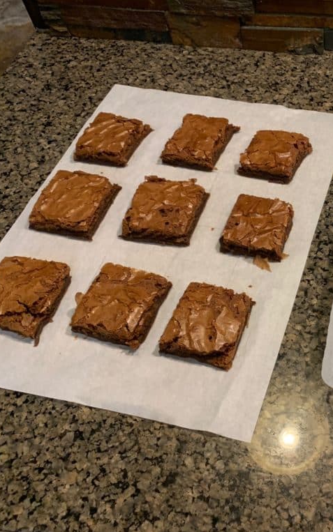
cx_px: 329
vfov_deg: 52.7
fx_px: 537
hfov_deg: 31.9
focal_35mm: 37
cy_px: 267
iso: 200
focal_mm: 4.25
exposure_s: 1/60
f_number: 1.8
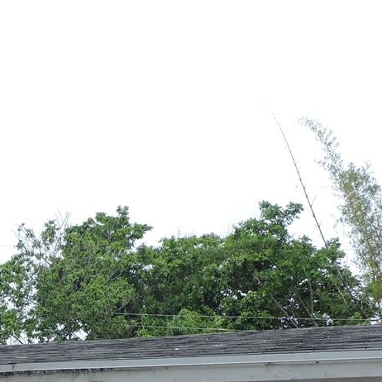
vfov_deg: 16.6
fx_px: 1261
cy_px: 437
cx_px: -30
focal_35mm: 101
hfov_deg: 16.7
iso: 100
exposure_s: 1/640
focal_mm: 5.9
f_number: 3.2
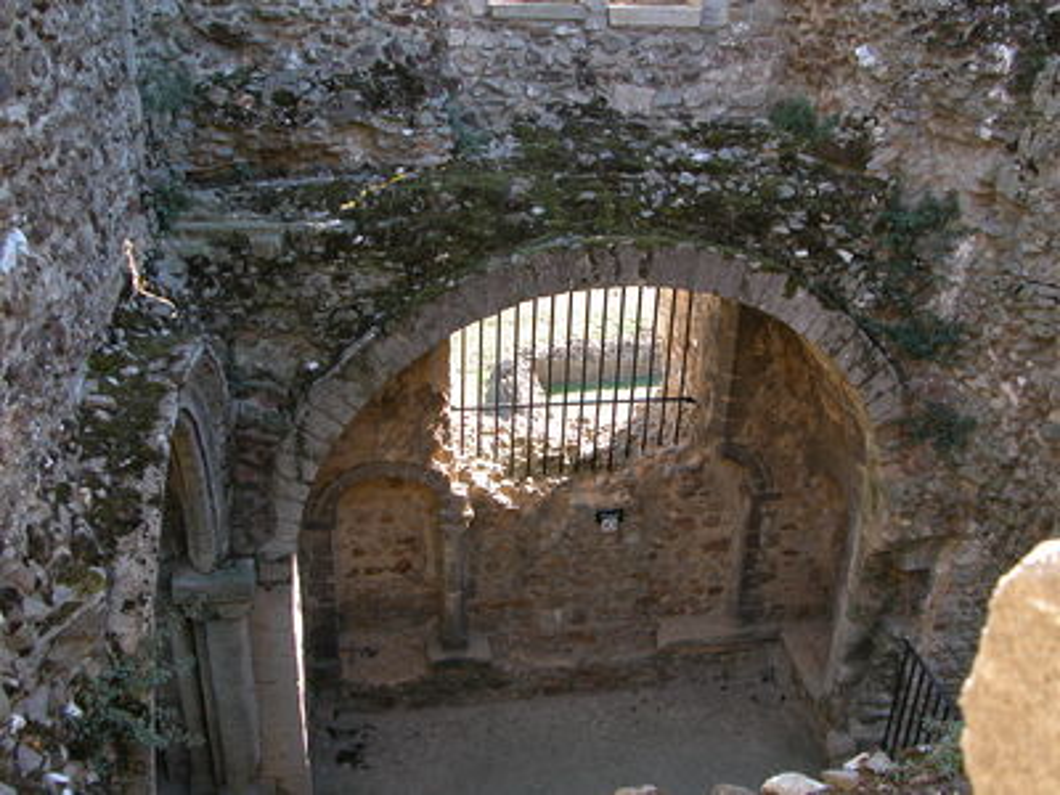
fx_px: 1072
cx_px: 530
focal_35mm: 35
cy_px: 398
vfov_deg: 40.7
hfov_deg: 52.6
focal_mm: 8.9
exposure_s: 1/85.4
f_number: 3.2
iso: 100
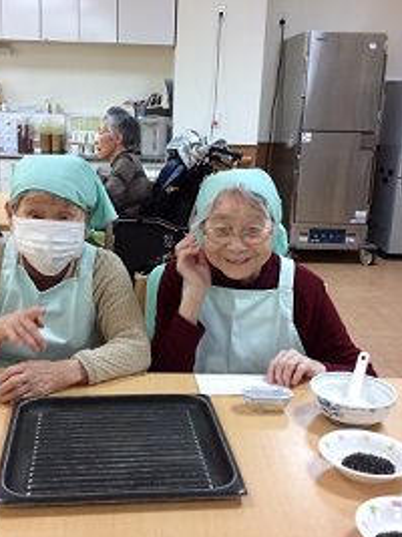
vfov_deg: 42.1
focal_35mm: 45
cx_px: 159
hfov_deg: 32.1
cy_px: 272
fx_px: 697
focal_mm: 3.3
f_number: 2.4
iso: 32
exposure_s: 1/24
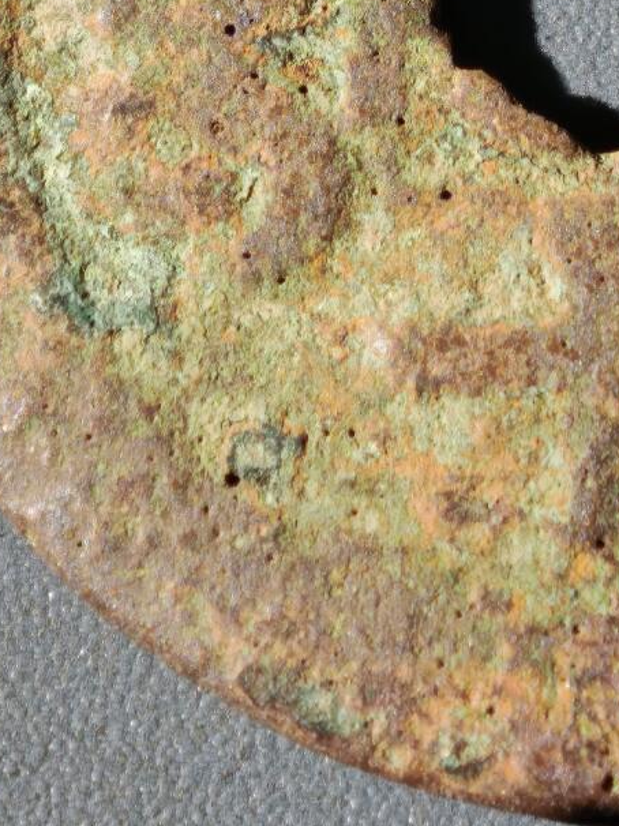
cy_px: -82
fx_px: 7802
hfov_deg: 4.5
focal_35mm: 327
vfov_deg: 6.0
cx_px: 661
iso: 250
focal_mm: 9
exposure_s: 1/100
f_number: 2
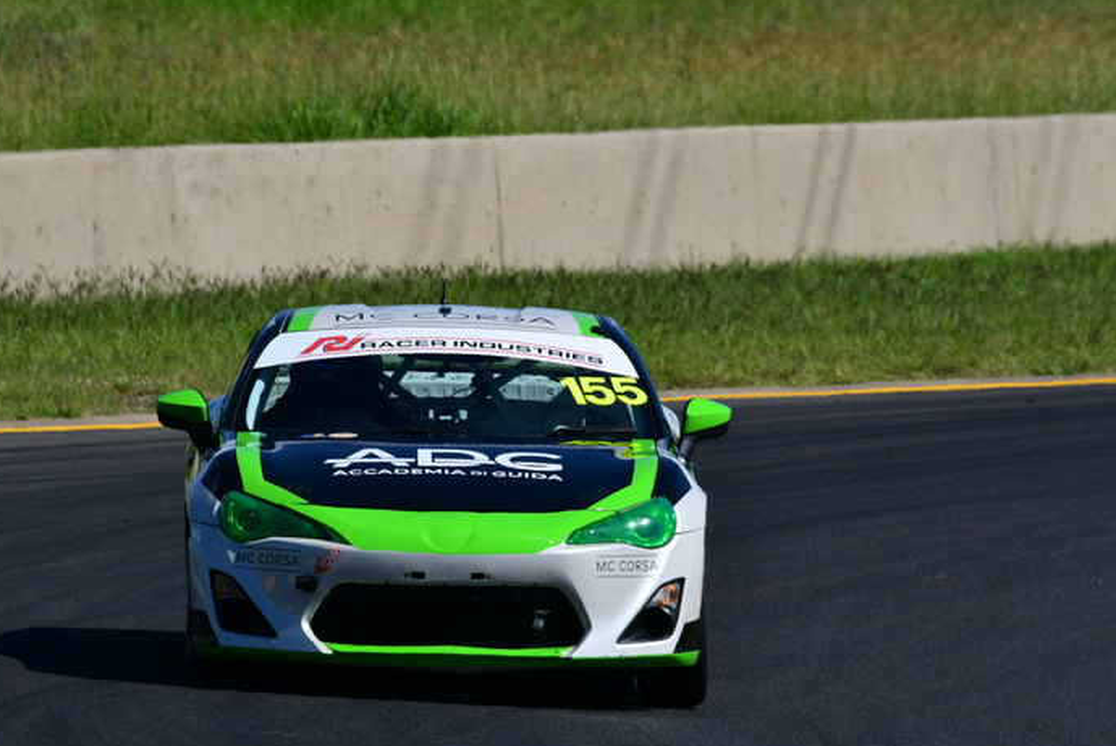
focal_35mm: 869
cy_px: 387
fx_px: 26955
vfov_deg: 1.6
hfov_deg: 2.4
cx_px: 495
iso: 250
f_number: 11
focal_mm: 500
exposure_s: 1/640
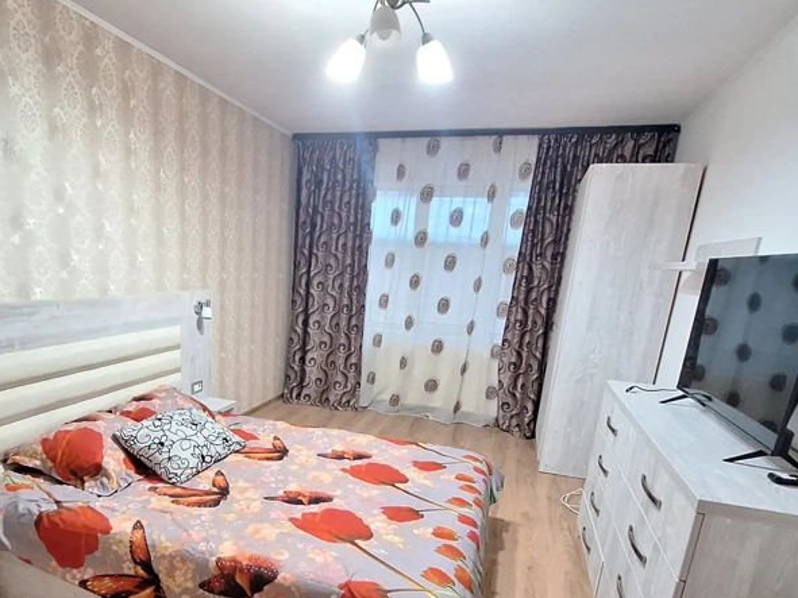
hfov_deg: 75.5
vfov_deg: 59.3
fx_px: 507
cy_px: 409
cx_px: 317
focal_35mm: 22
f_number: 2.2
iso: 400
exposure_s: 1/25
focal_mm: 1.74
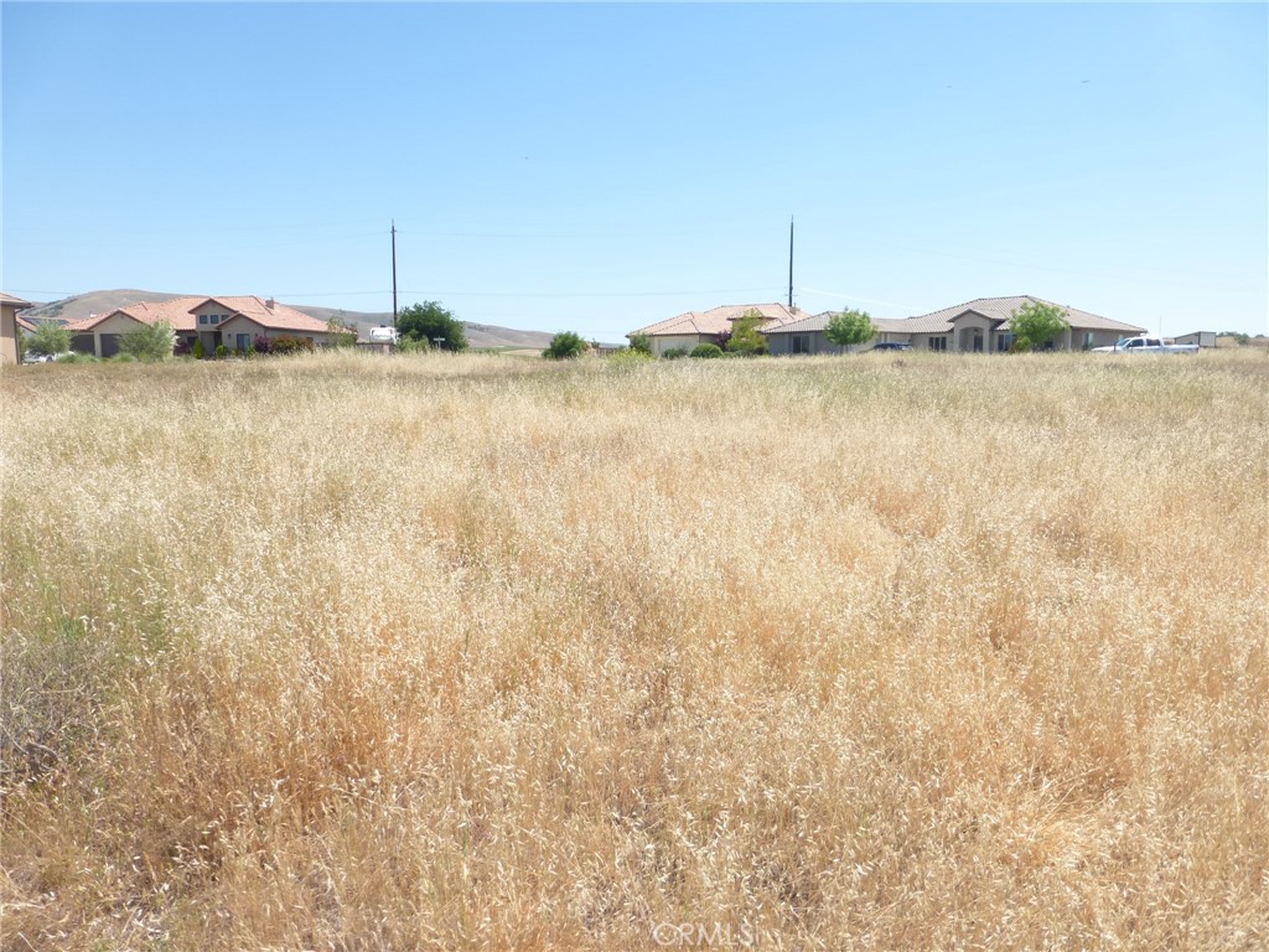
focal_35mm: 24
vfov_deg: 56.8
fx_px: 880
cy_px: 476
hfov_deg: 71.6
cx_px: 634
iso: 100
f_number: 4
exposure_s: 1/640
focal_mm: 4.3
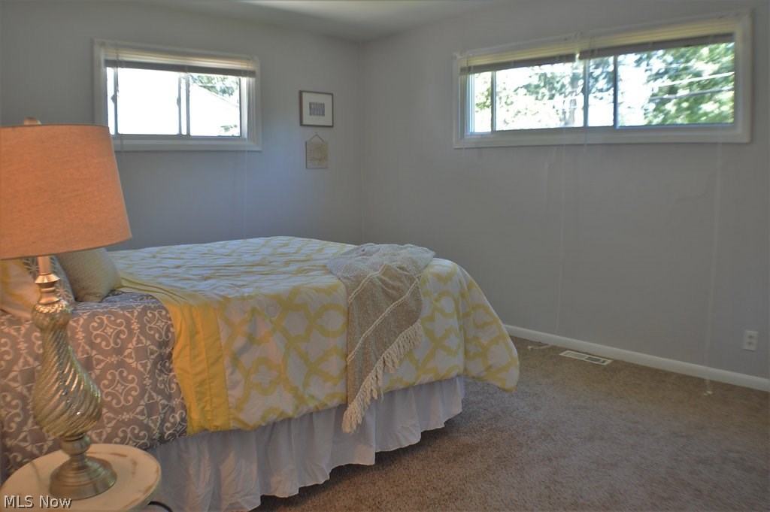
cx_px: 385
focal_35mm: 33
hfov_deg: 57.3
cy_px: 256
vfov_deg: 39.9
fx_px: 705
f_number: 4.5
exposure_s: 1/80
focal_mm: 22
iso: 400
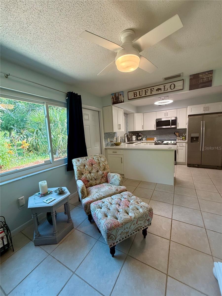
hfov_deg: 85.7
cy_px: 148
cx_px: 111
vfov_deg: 102.1
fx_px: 120
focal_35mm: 14
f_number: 2.2
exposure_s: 1/120
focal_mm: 2.22
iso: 200
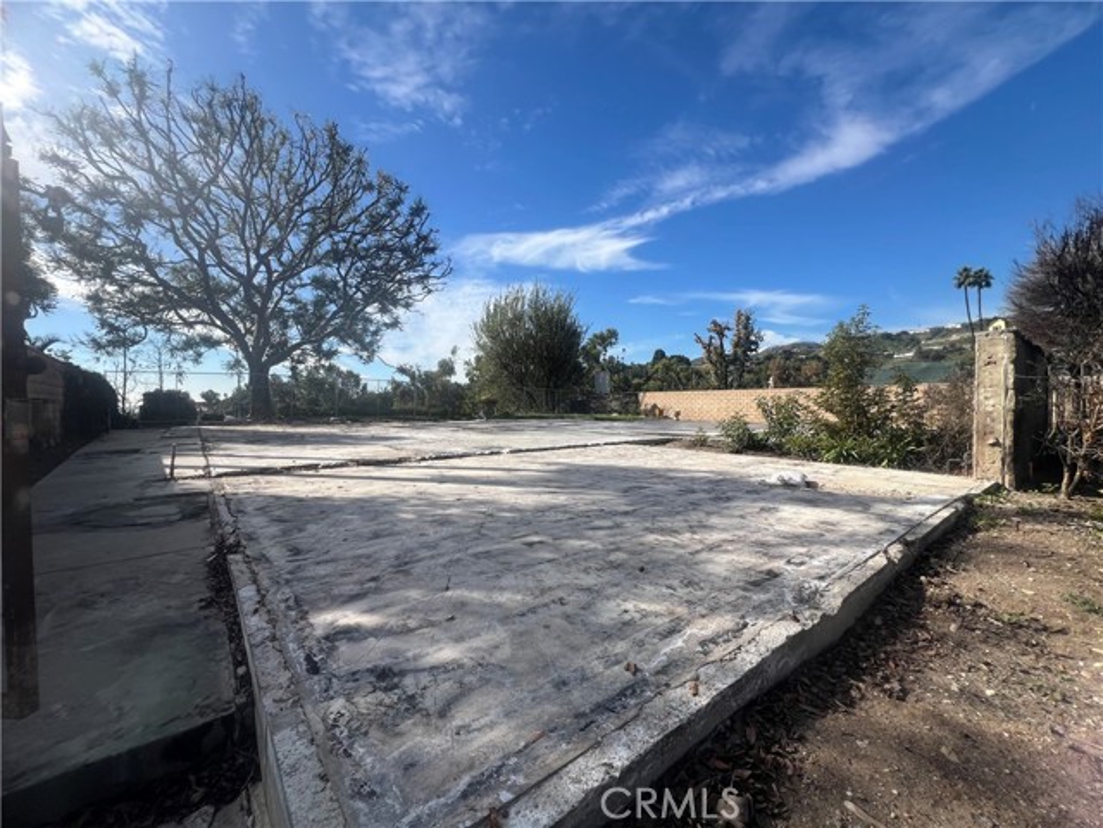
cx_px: 552
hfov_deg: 106.2
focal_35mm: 13
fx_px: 414
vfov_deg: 89.9
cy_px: 414
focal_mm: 1.57
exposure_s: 1/1845
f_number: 1.8
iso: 32
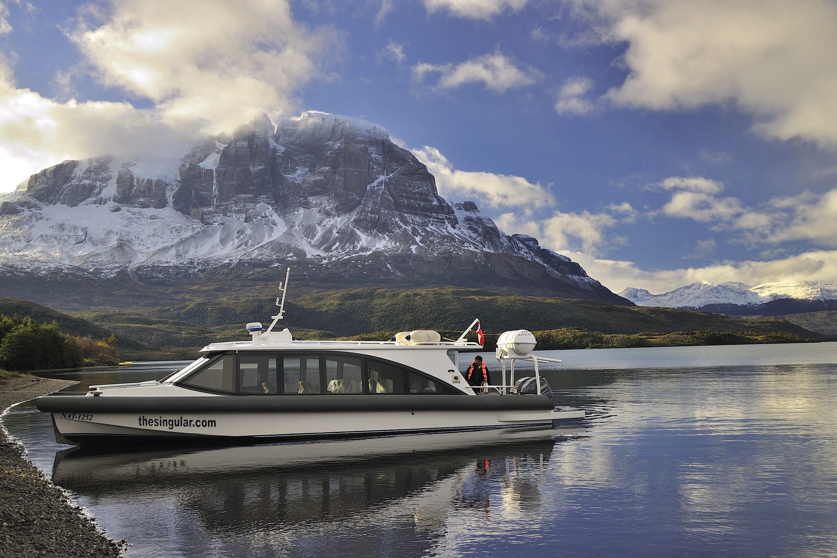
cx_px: 418
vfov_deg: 35.5
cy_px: 279
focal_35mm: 38
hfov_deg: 51.3
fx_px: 872
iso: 200
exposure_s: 1/200
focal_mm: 25
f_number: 6.3
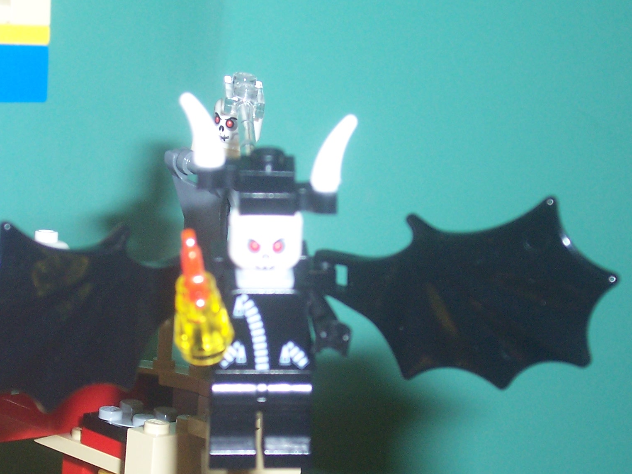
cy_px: 348
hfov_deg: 22.0
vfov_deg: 16.5
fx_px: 1625
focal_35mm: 89
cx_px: 282
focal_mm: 8.6
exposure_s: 1/60
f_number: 3.4
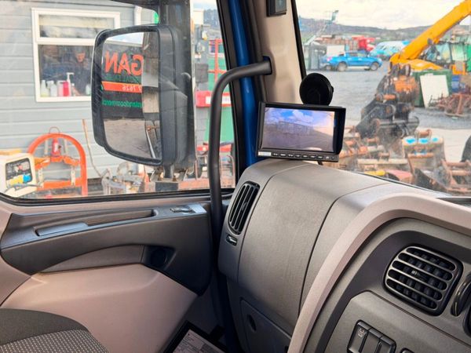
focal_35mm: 48
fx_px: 653
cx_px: 236
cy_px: 176
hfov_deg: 39.7
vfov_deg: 30.3
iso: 80
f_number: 1.78
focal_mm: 6.76
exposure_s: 1/339
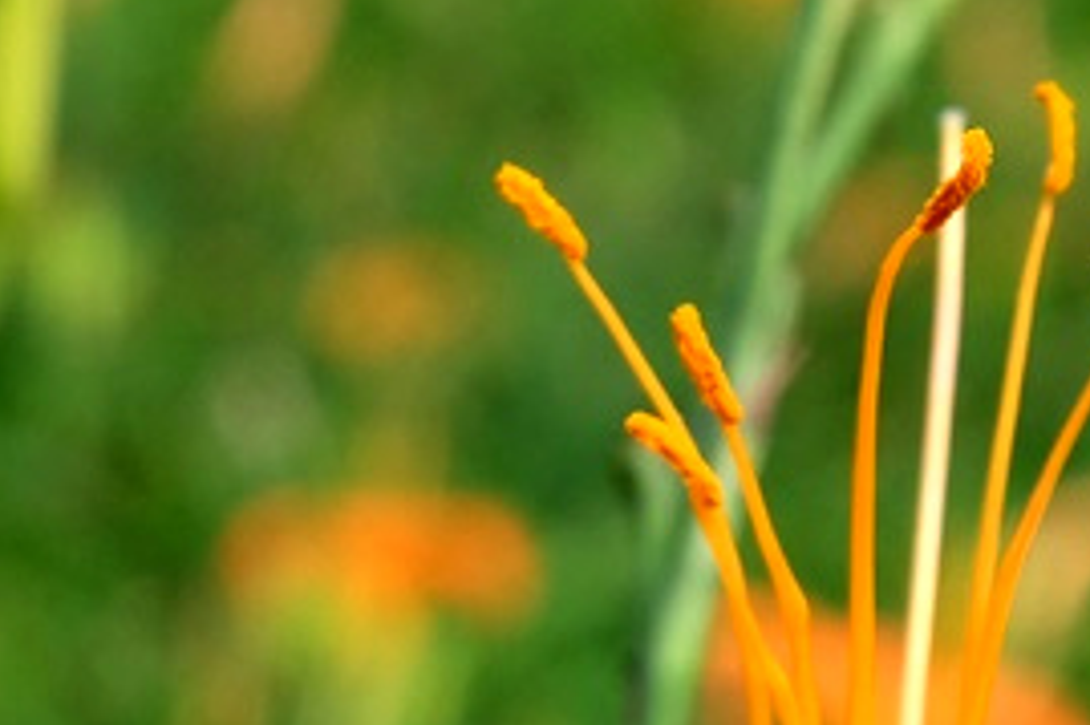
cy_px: 1140
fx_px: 8654
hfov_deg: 7.2
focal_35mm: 286
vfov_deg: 4.8
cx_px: 113
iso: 800
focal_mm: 50
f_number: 8
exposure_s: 1/800
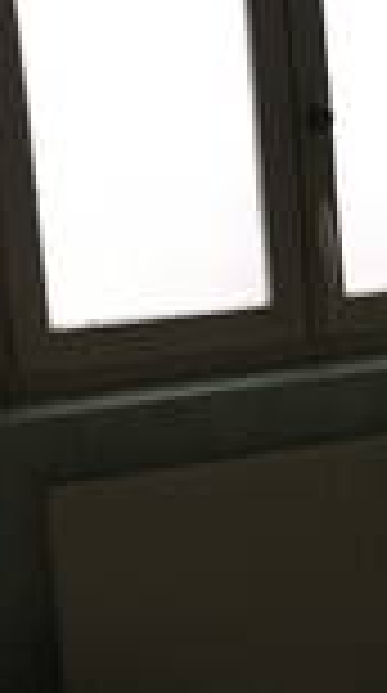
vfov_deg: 28.5
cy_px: 243
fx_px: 1357
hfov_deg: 14.5
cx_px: 662
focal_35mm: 74
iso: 80
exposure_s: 1/33
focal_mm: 4.15
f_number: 2.2
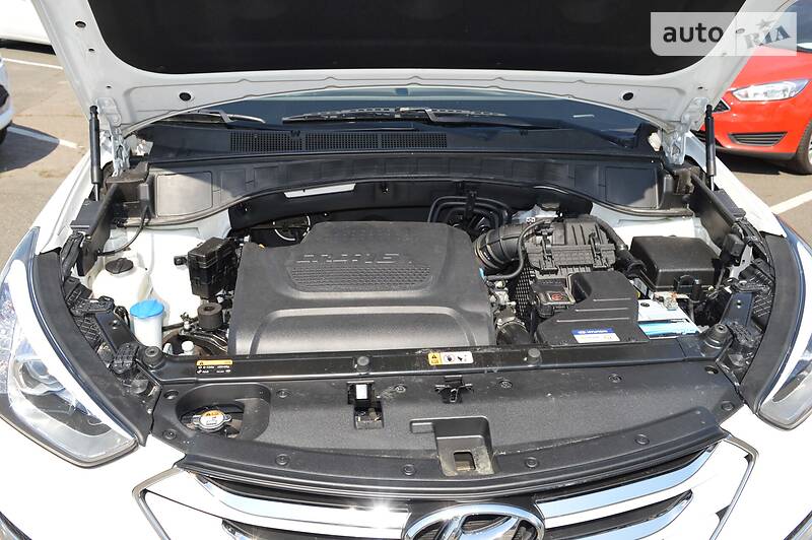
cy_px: 270
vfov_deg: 43.5
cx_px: 406
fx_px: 676
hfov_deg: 62.0
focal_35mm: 30
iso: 100
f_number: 7.1
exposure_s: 1/200
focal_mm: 20
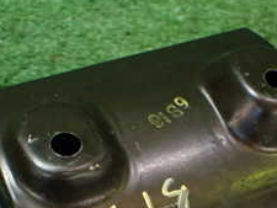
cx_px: 176
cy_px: 231
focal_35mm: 80
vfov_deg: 17.8
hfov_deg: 24.3
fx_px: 641
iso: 800
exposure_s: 1/125
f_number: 2.3
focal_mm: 5.4
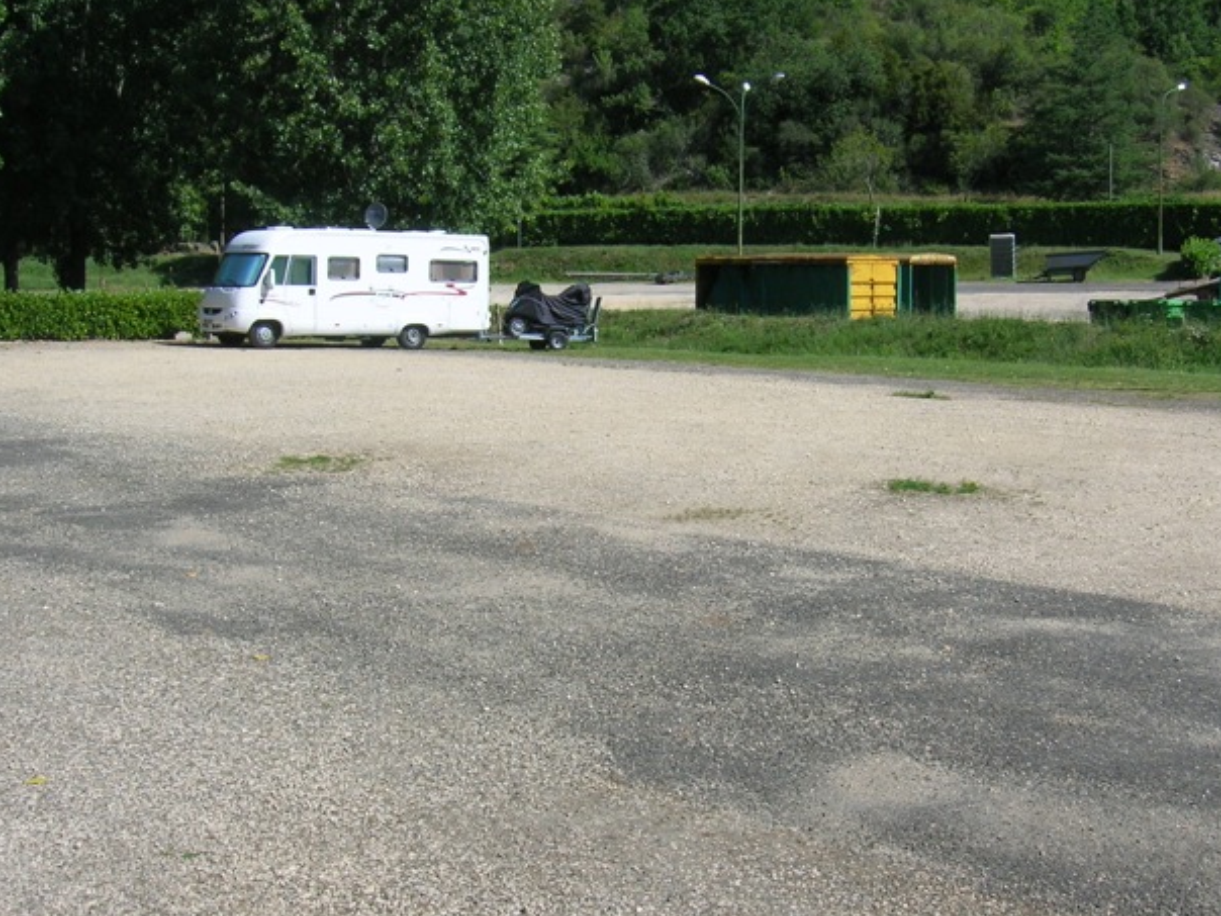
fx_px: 1587
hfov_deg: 42.0
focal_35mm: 45
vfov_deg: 32.2
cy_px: 473
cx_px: 667
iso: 50
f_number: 4.9
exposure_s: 1/382
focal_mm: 5.7
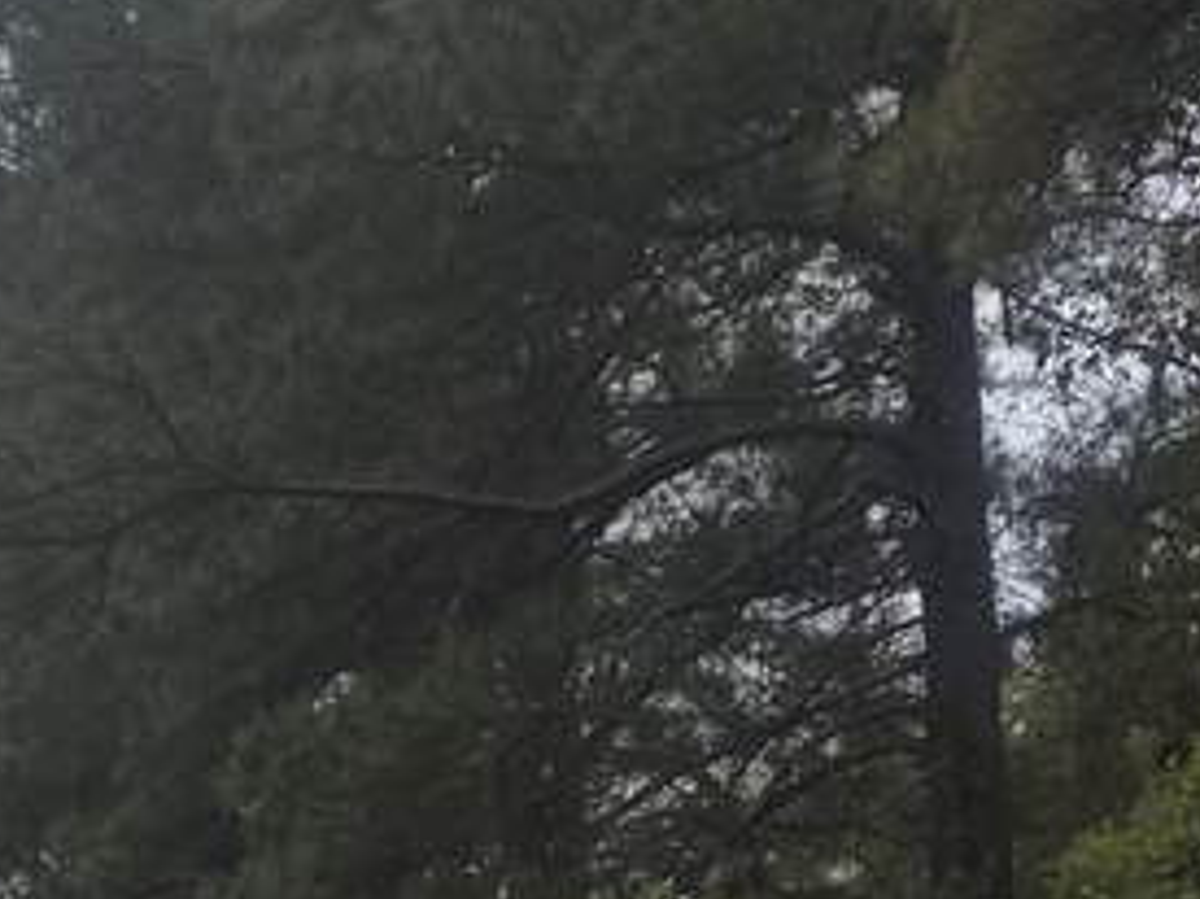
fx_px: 3708
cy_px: 1785
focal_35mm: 107
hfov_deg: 17.9
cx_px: 0
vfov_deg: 12.3
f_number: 1.7
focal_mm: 6.3
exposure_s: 1/324
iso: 12
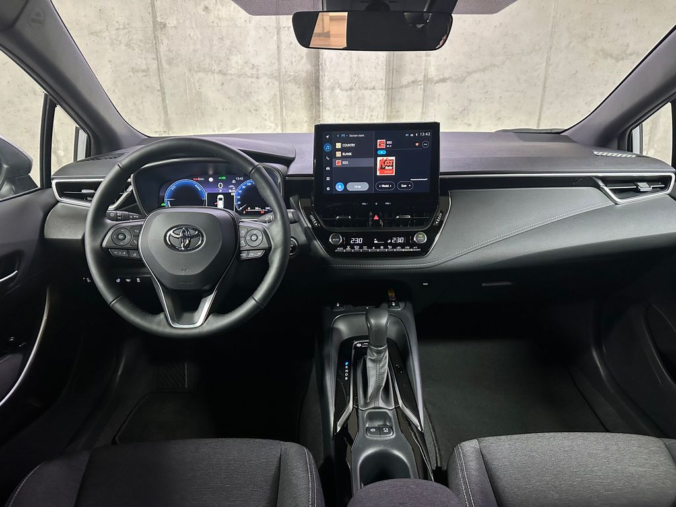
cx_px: 338
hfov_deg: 71.6
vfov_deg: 56.8
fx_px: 469
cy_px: 254
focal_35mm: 24
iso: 800
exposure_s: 1/33
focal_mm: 6.86
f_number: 1.78
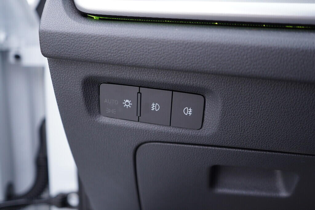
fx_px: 315
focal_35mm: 36
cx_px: 158
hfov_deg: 53.1
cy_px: 105
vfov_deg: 36.9
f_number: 2.8
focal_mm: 24
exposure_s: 1/40
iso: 200
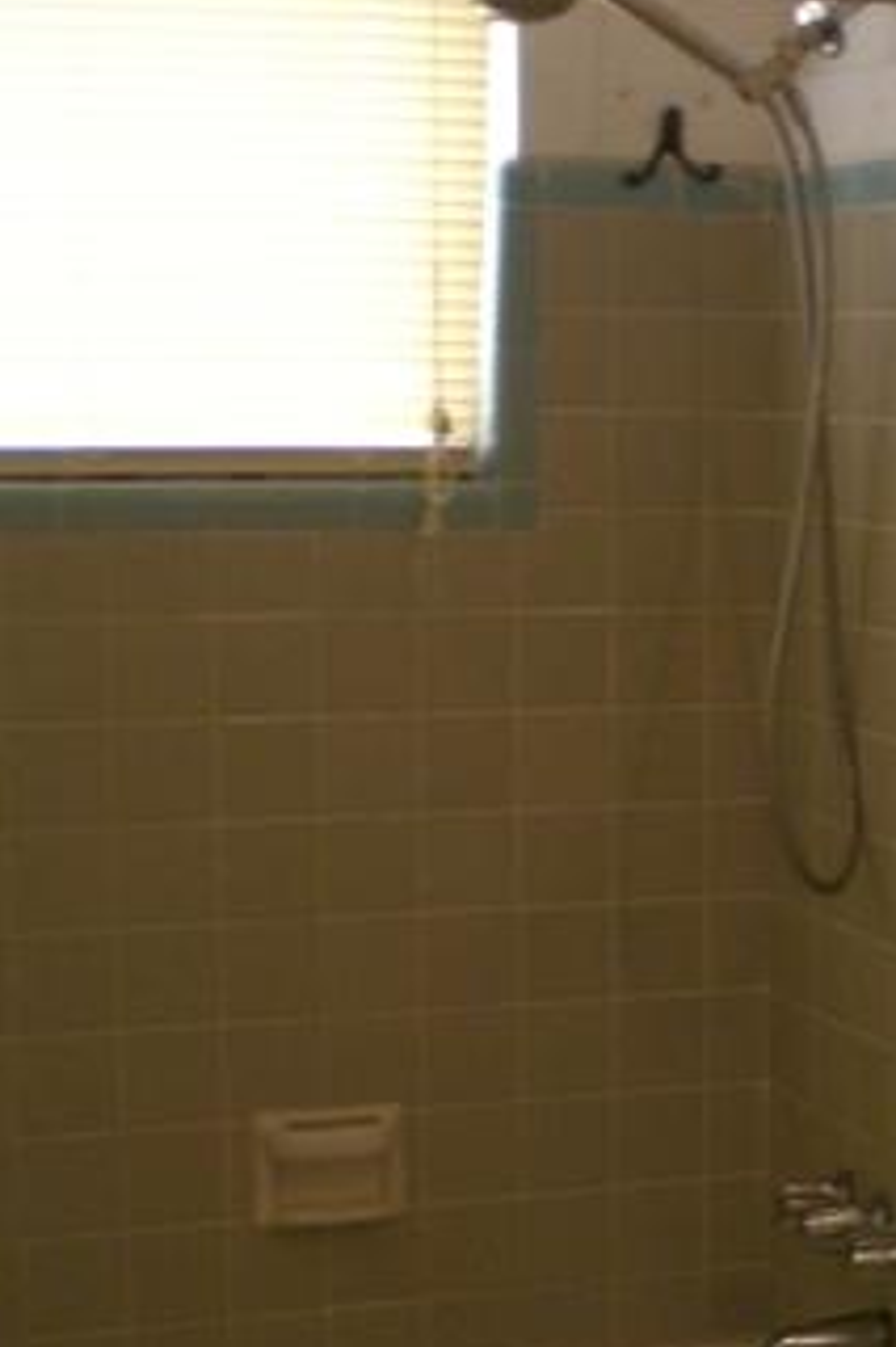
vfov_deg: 23.0
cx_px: 1106
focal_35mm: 87
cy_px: 1103
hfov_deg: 15.1
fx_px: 3251
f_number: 3.1
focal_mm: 6.3
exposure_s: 1/100
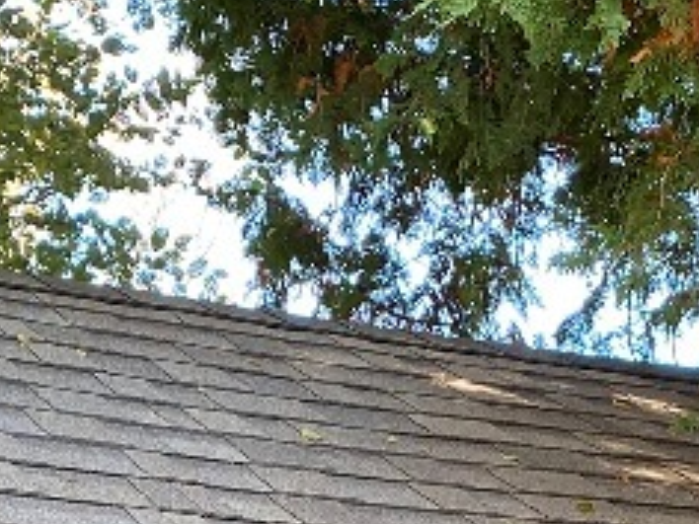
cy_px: 1113
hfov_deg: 17.4
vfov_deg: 11.5
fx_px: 2282
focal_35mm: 113
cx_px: 252
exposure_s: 1/121
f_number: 1.8
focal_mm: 4.25
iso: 64
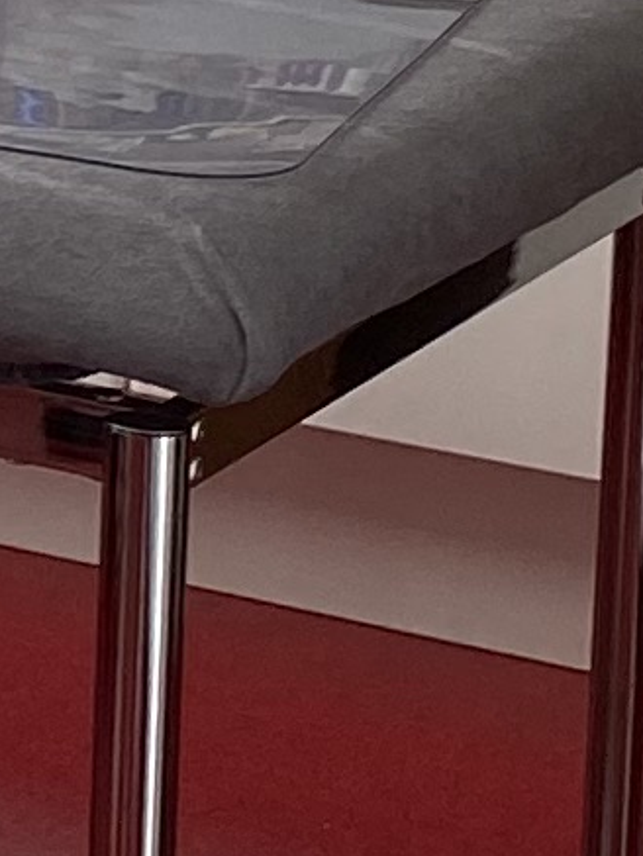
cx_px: -2245
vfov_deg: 8.0
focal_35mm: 240
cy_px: -688
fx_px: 5941
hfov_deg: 5.2
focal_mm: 4.25
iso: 32
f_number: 1.8
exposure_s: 1/192
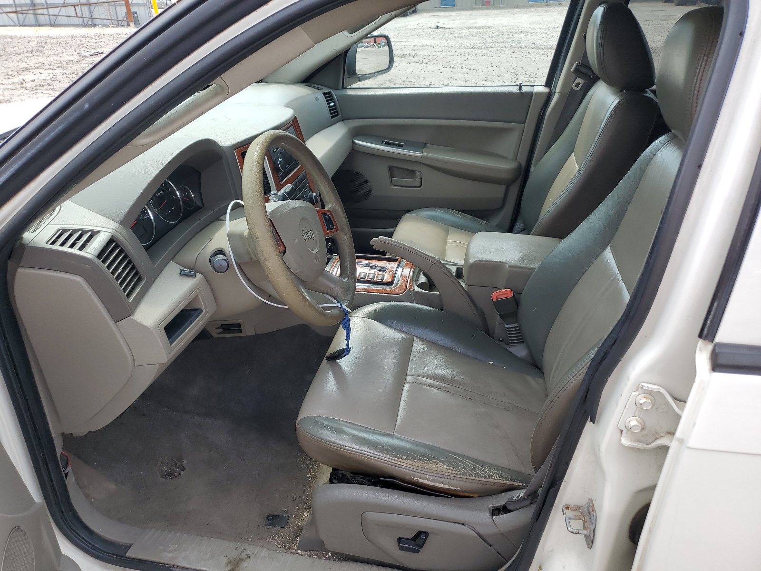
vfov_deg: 53.1
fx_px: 572
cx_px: 380
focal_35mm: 26
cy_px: 286
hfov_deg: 67.3
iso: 50
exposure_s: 1/769
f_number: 1.5
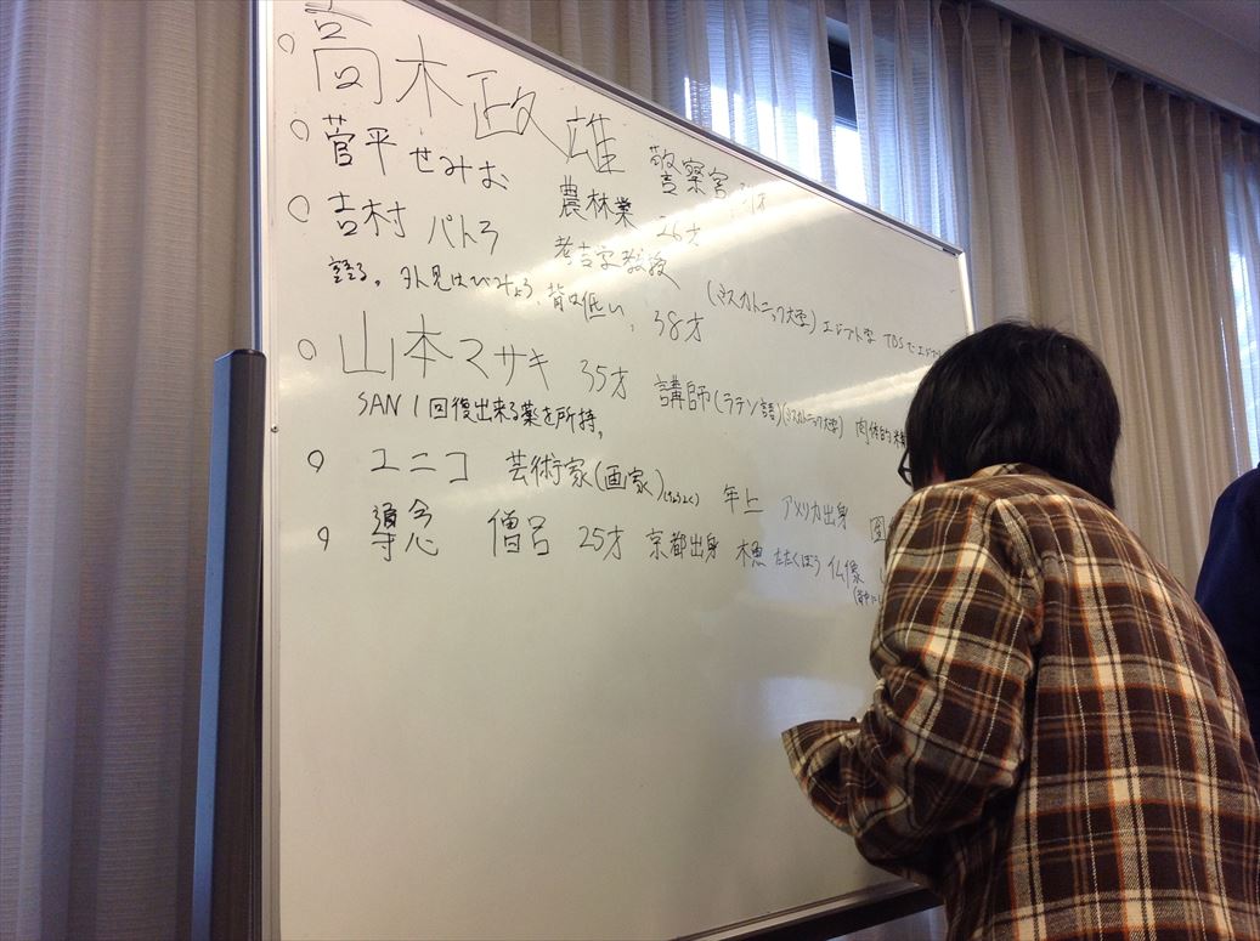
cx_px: 630
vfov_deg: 40.6
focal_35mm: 35
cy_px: 470
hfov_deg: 52.7
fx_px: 1272
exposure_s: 1/60
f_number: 2.4
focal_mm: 4.28
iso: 64
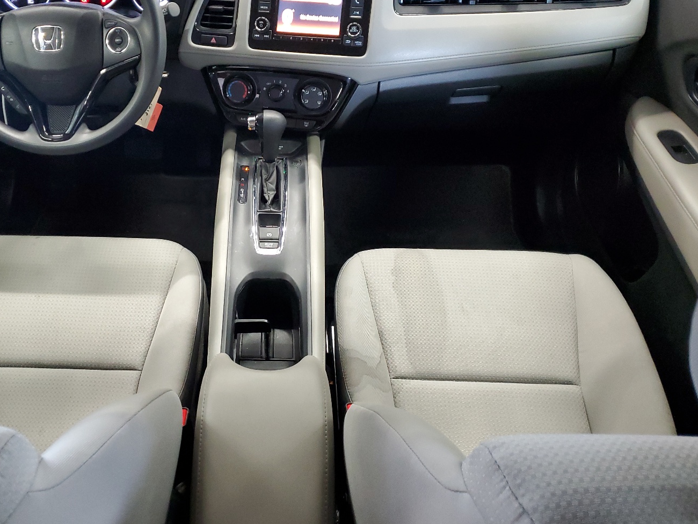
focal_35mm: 32
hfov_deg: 56.4
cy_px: 227
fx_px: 645
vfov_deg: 44.1
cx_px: 280
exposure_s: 1/17
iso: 304
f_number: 1.5
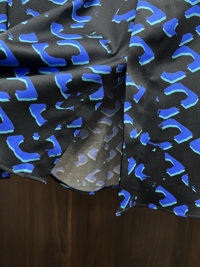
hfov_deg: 53.1
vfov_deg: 67.3
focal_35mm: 26
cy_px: 134
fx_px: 200
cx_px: 100
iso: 320
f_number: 1.6
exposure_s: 1/60
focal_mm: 5.1
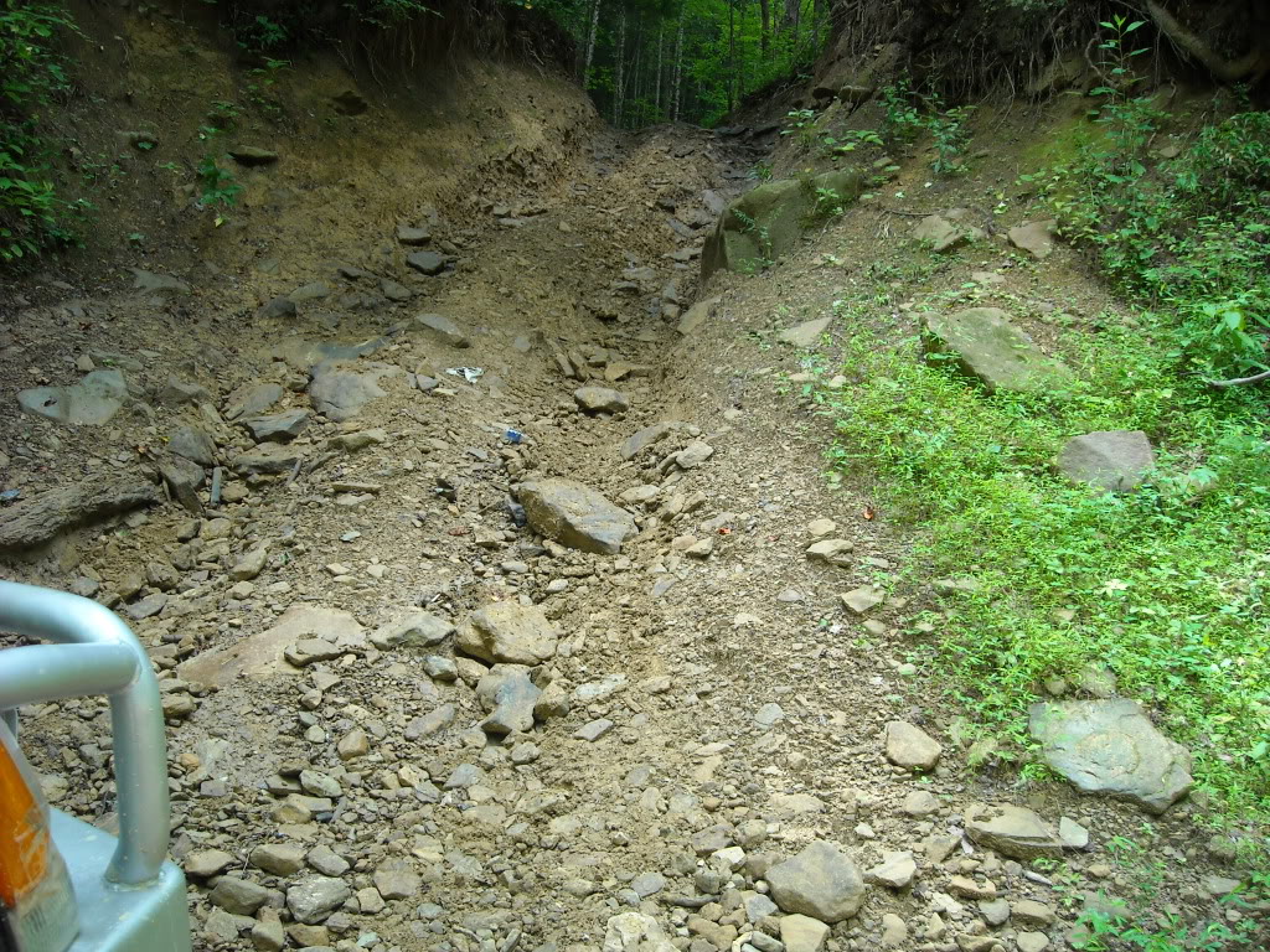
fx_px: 1284
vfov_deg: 40.7
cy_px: 476
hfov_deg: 52.6
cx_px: 635
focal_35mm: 35
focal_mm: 5.7
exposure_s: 1/60
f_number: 2.8
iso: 84
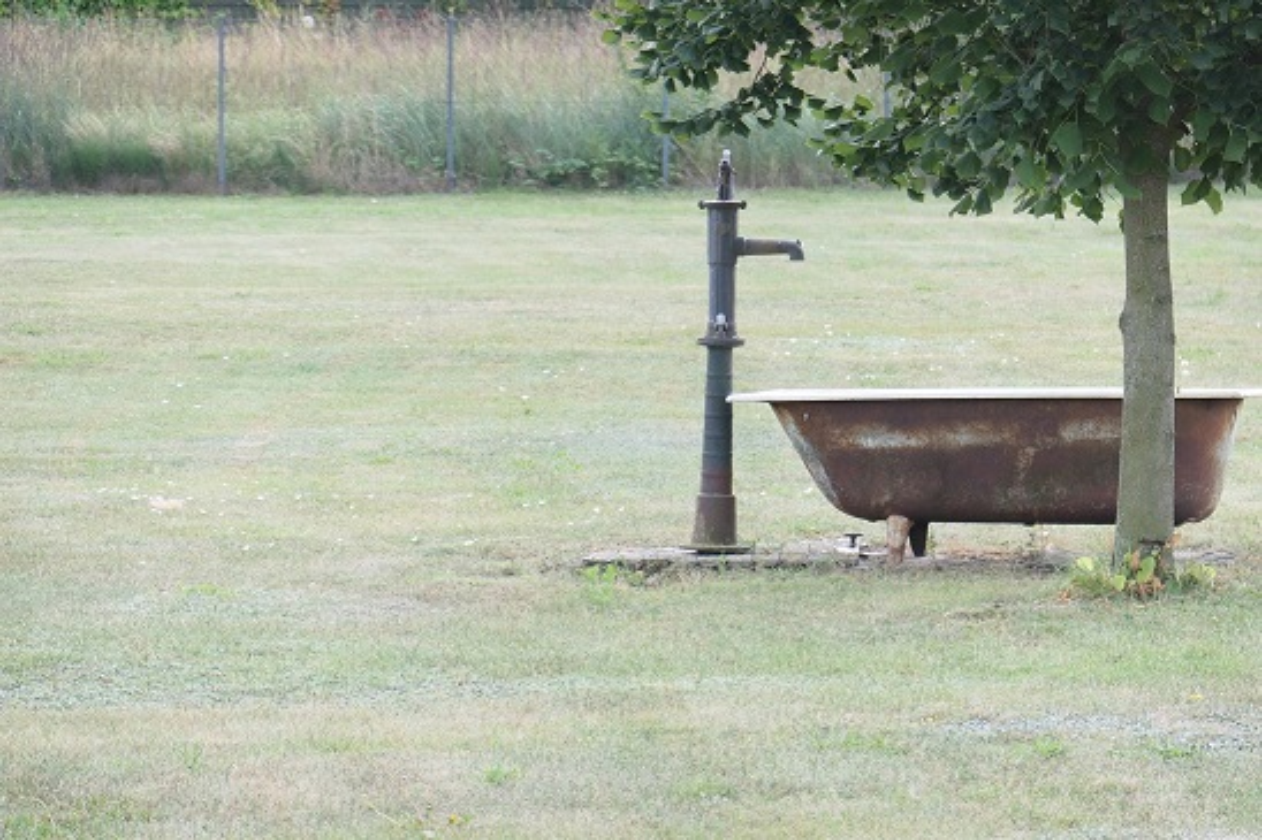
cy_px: 420
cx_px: 631
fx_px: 9216
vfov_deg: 5.2
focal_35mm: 263
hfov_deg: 7.8
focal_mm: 96.4
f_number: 6.3
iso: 250
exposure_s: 1/125
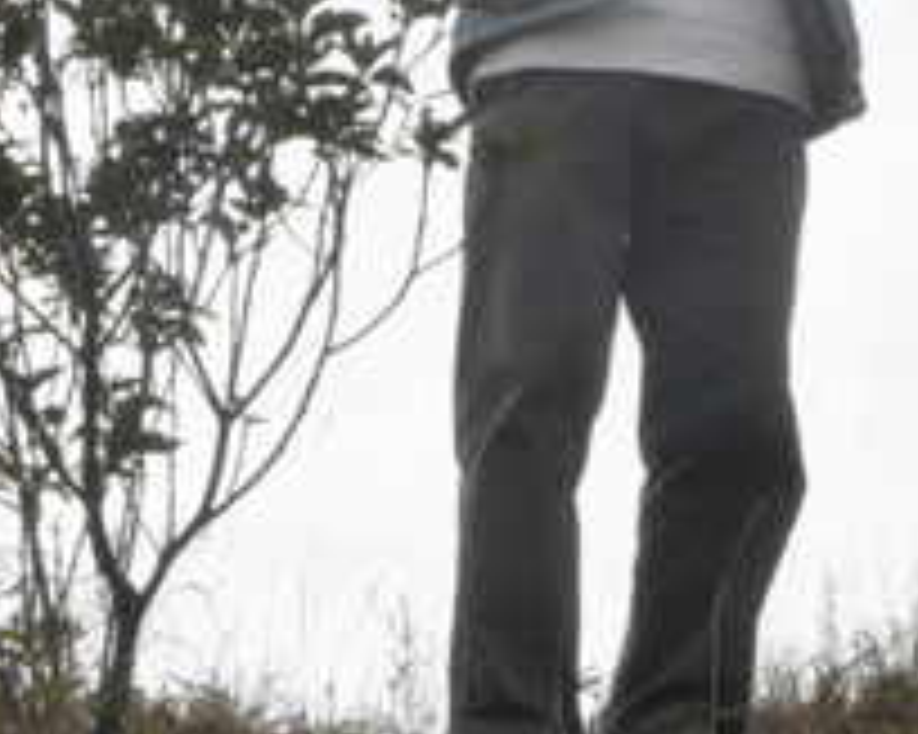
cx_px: 738
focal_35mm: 342
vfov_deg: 4.5
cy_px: 61
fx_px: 9287
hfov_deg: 5.7
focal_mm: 62
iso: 1600
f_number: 36
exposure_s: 1/200
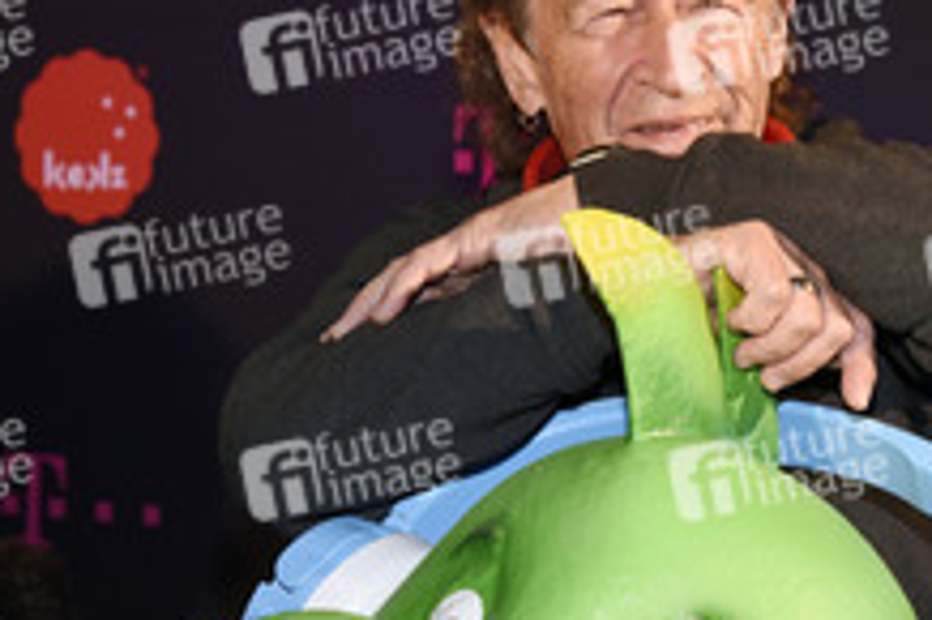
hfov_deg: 17.0
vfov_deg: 11.4
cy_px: 363
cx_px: 665
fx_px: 3104
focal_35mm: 120
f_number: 6.3
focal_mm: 58
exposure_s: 1/125
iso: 1600
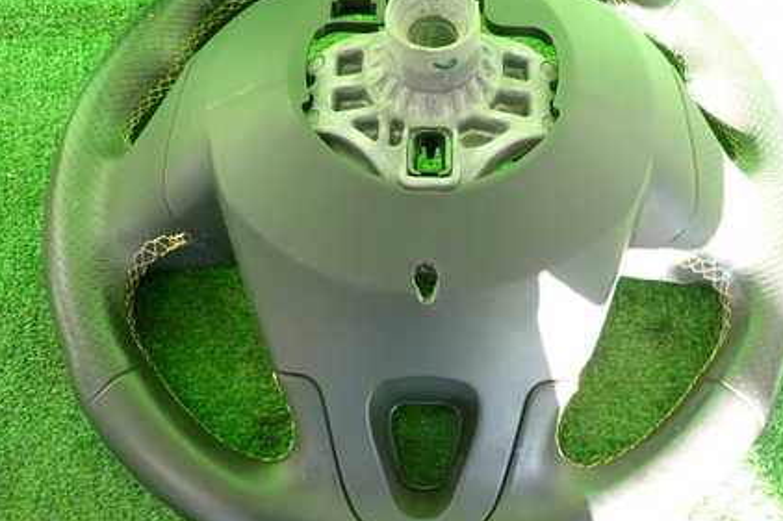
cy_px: 230
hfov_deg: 51.7
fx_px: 804
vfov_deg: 35.9
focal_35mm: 37
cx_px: 458
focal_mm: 4.5
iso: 125
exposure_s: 1/60
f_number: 2
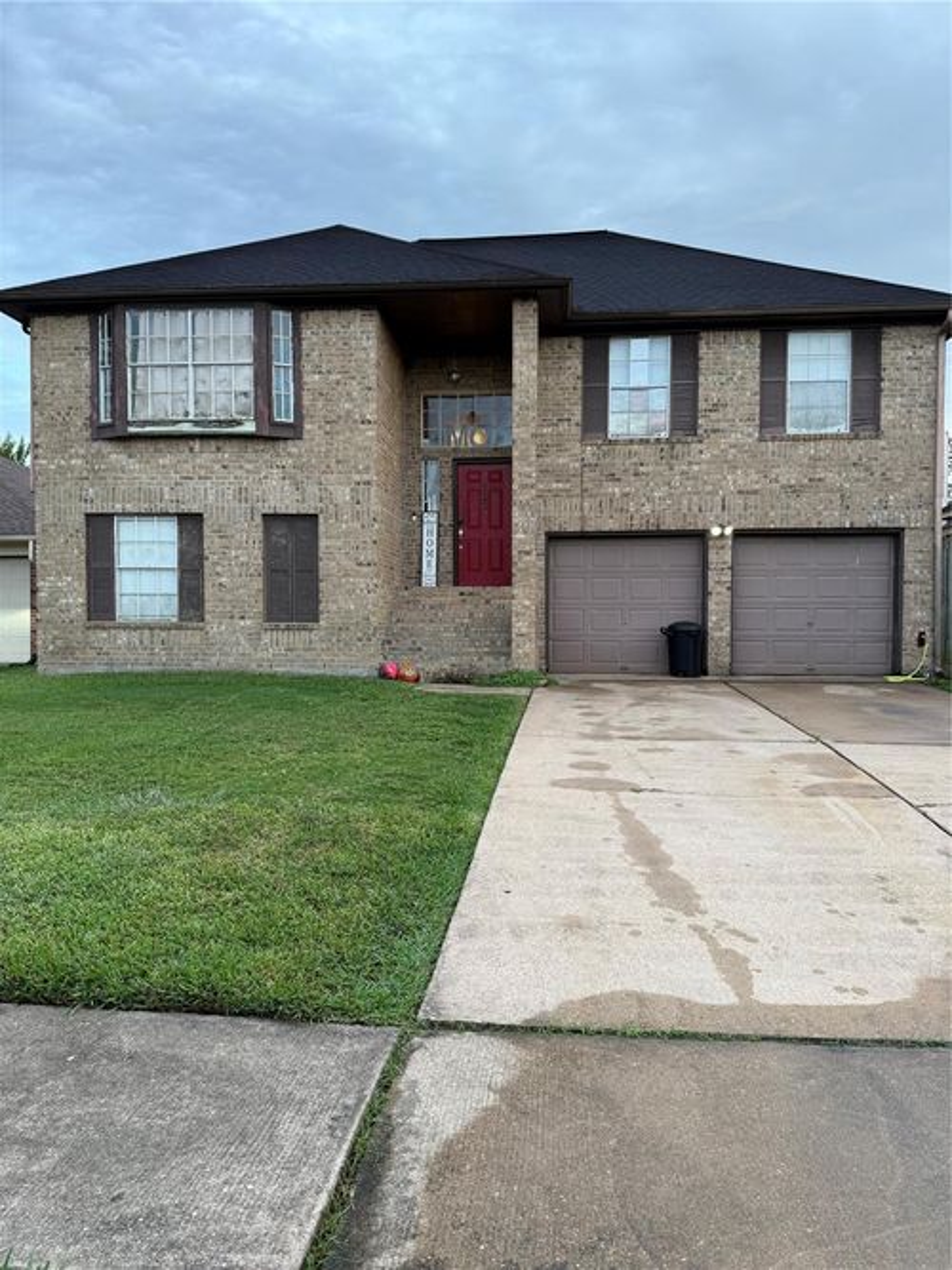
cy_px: 635
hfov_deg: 56.8
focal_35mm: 24
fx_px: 880
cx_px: 476
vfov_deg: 71.6
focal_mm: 6.76
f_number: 1.78
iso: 80
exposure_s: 1/156
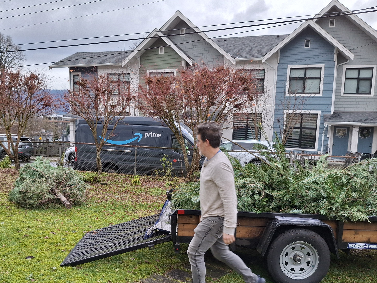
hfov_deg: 55.2
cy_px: 177
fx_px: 359
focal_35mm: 33
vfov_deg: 42.6
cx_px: 164
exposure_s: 1/120
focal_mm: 4.69
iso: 40
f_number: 1.8
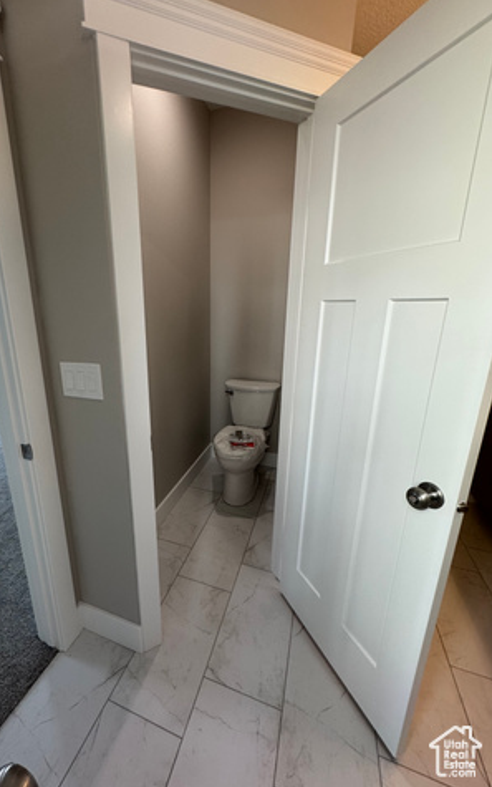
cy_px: 393
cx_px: 197
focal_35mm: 15
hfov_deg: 74.0
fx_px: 322
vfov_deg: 101.5
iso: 160
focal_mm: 2.22
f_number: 2.2
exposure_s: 1/120
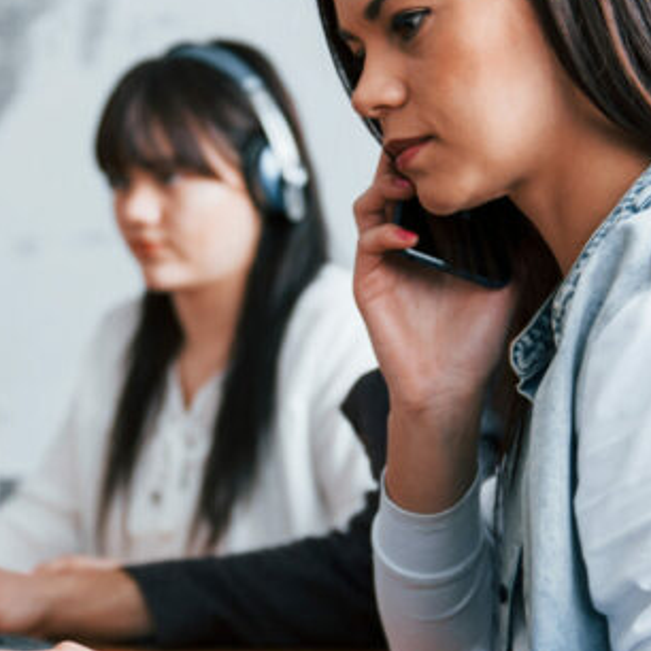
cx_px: 62
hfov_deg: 13.5
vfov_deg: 13.6
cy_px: 303
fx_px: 2723
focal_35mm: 128
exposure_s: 1/125
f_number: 2.8
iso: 320
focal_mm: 45
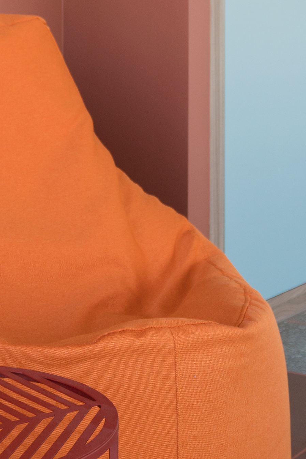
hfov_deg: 15.1
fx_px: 1147
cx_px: 76
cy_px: 130
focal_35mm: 90
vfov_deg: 22.5
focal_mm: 28
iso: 320
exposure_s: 1/100
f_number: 5
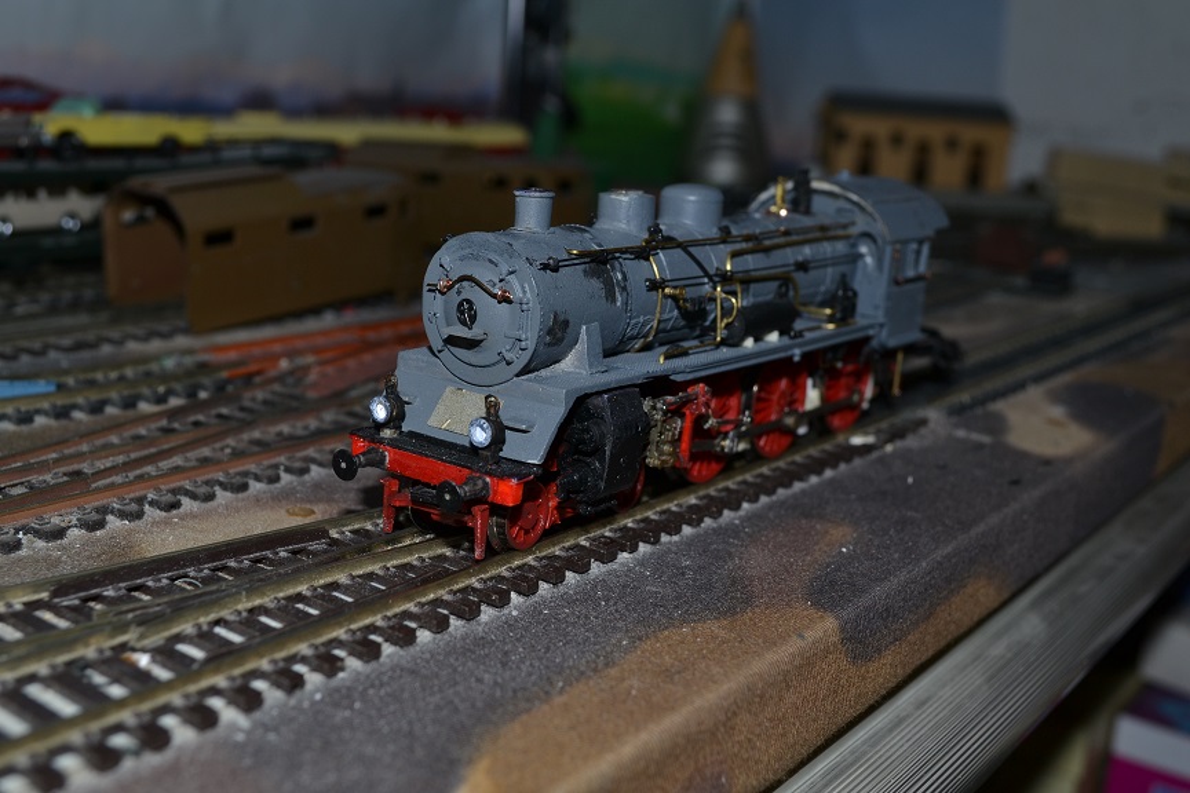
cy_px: 396
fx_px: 1487
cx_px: 595
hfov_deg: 43.6
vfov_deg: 29.9
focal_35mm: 45
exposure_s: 1/60
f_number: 8
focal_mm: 30
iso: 100
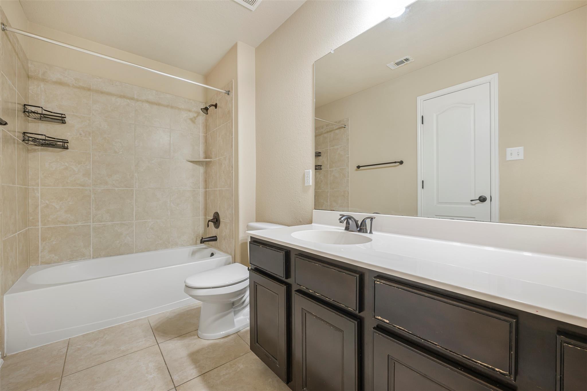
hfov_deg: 104.3
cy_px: 196
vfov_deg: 81.2
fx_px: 228
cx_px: 294
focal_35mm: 14
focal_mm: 14
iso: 250
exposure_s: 1/4
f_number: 11
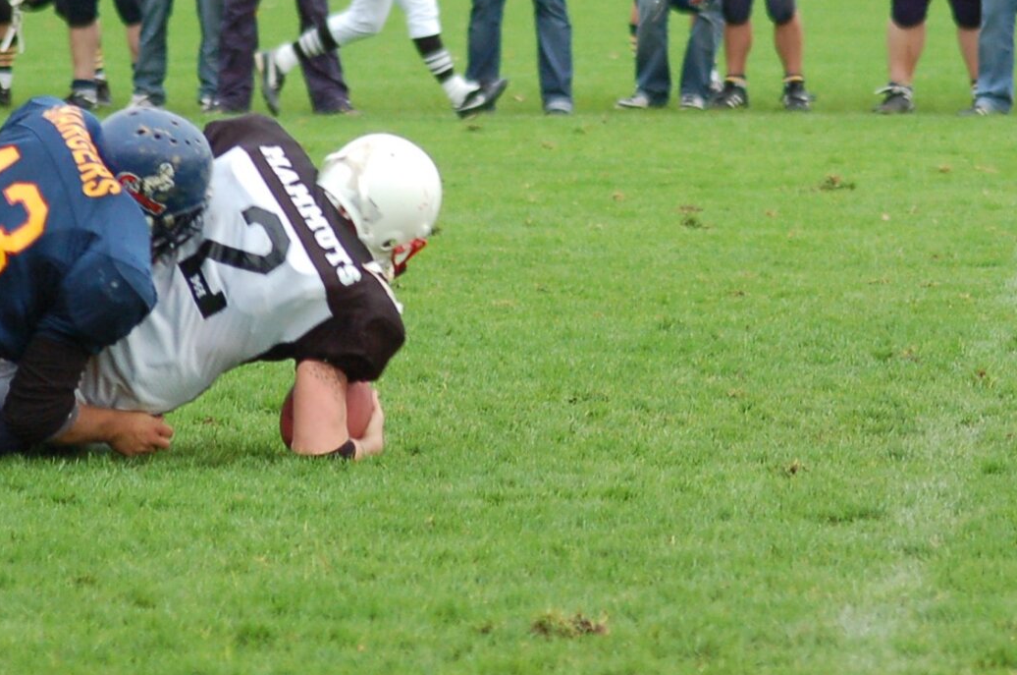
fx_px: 12128
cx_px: 605
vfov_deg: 3.2
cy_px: 103
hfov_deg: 4.8
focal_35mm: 430
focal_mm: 135
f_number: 4.5
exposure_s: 1/400
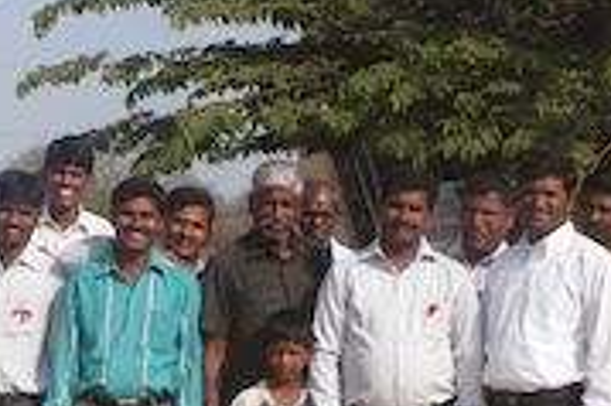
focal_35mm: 97
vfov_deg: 14.0
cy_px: 317
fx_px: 1645
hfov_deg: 20.7
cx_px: 99
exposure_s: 1/800
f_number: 8
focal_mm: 6.1
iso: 400
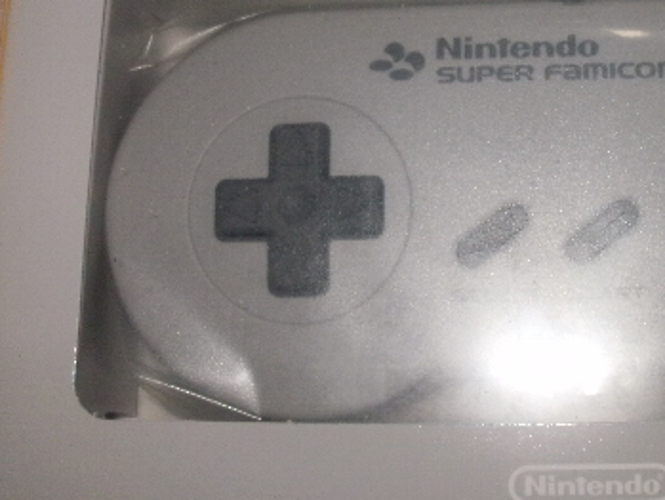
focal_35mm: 66
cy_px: 168
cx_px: 596
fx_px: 1268
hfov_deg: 28.3
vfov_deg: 22.2
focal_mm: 6.3
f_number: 3.5
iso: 125
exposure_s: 1/30
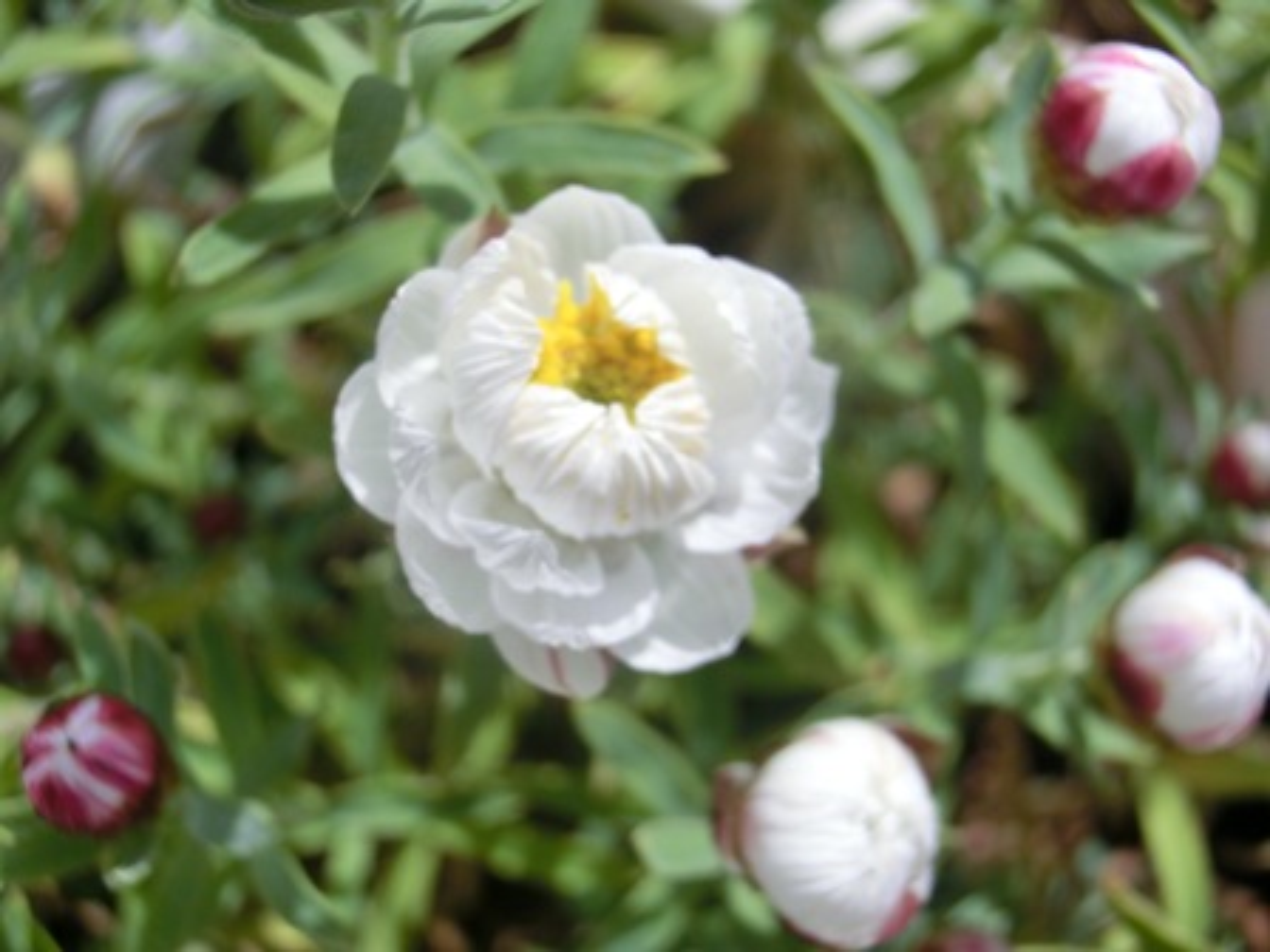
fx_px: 2311
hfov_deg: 30.7
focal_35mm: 63
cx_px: 635
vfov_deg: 23.3
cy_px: 476
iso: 100
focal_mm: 11.1
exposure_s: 1/800
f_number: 4.6
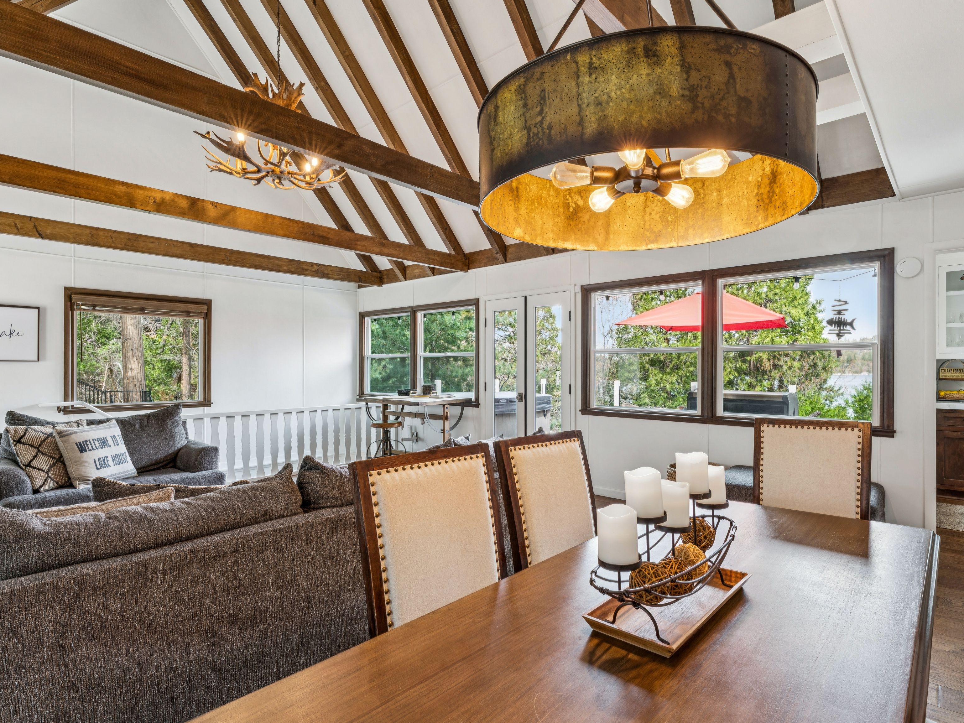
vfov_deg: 70.9
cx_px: 536
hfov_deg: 86.7
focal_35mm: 18
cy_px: 374
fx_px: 508
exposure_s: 1/2.5
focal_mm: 16.2
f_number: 13
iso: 100
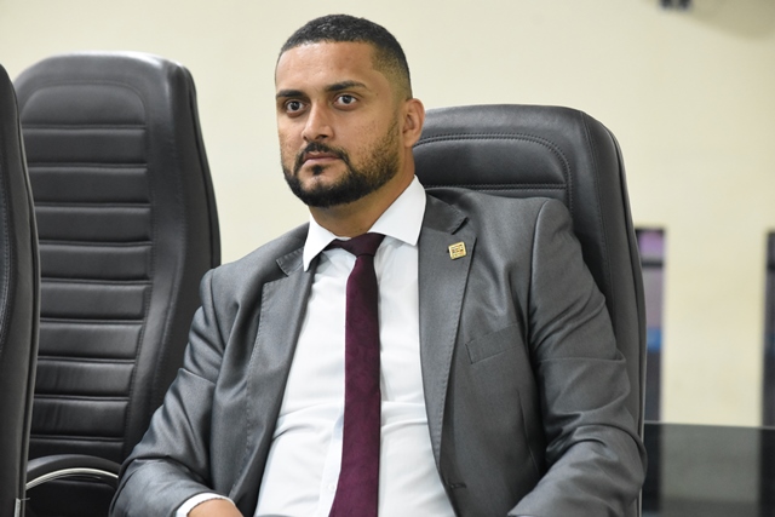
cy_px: 258
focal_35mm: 202
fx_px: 4360
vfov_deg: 6.8
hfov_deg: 10.2
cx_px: 388
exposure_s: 1/30
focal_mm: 135
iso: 4000
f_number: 8
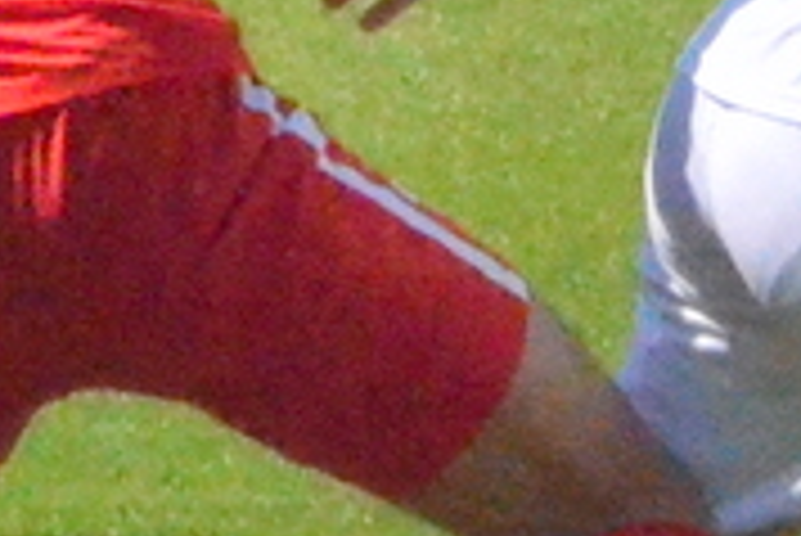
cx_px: 1210
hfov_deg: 0.7
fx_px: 67381
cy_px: -25
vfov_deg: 0.5
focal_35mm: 3026
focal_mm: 300
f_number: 14
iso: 6400
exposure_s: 1/8000
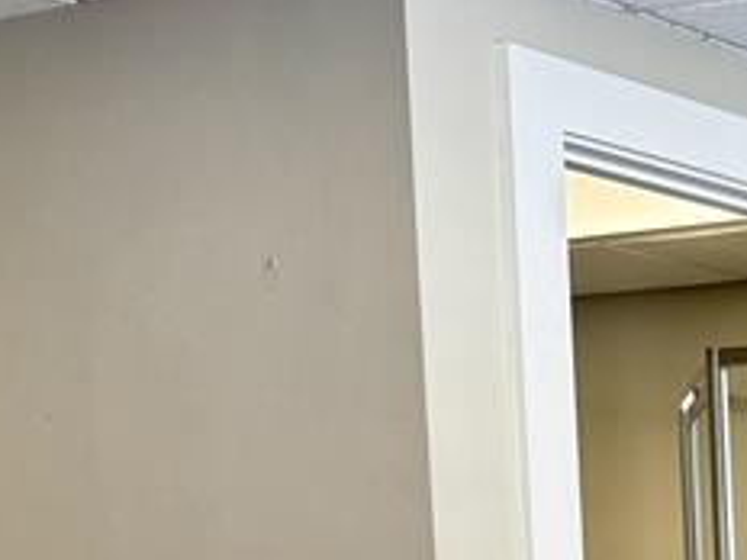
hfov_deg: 16.2
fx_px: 2287
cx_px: 1262
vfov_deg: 12.7
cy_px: 1001
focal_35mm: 106
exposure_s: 1/120
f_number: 1.78
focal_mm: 6.76
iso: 125
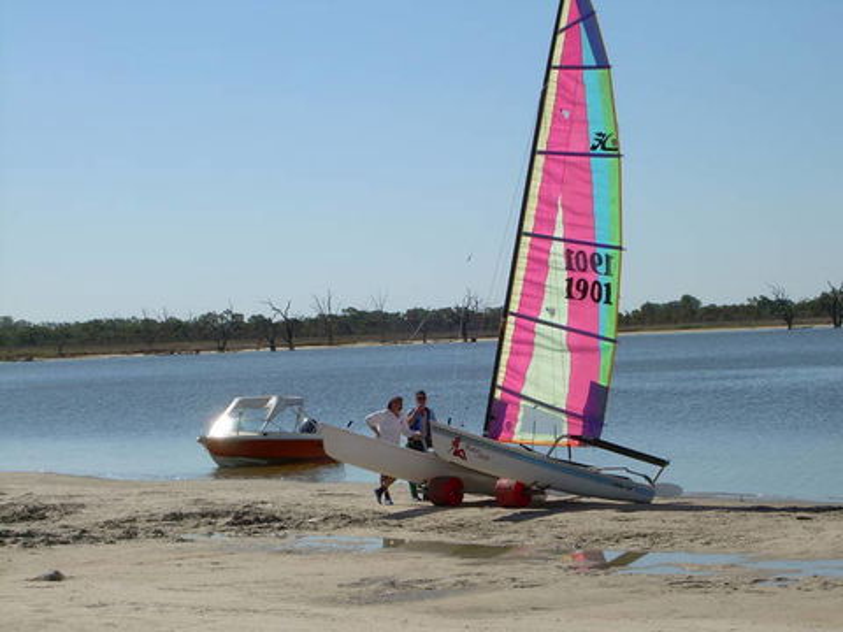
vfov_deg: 13.5
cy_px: 316
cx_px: 422
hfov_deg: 17.9
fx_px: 2679
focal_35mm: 110
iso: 50
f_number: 8
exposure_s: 1/297
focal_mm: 18.9
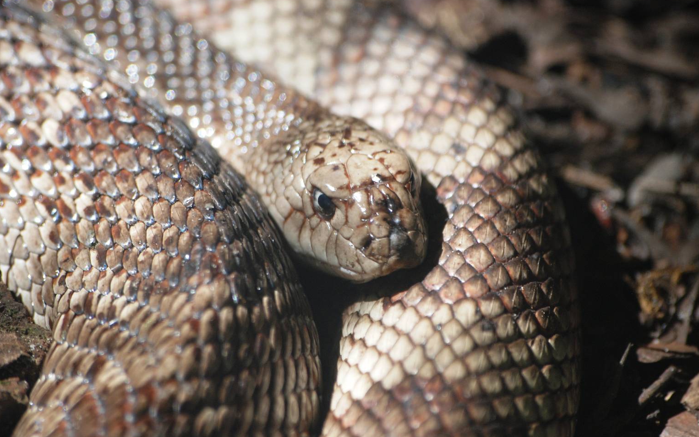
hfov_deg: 5.9
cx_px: 350
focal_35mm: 353
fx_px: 6725
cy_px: 210
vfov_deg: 3.7
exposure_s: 1/500
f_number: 5.3
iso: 400
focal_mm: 220
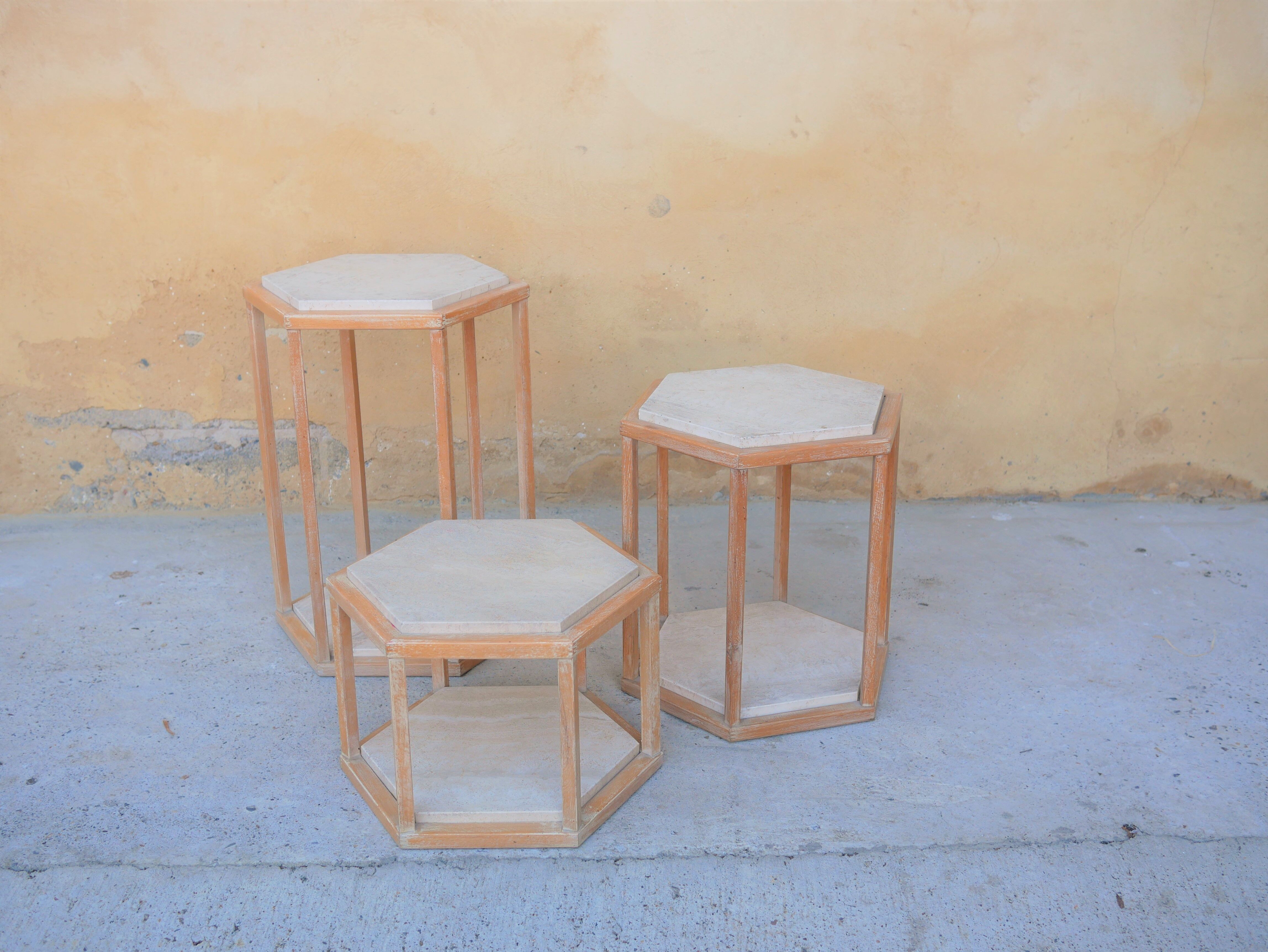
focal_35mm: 40
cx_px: 634
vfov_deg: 36.0
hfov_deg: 46.8
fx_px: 1466
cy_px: 476
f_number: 2.8
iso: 200
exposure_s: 1/320
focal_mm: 20
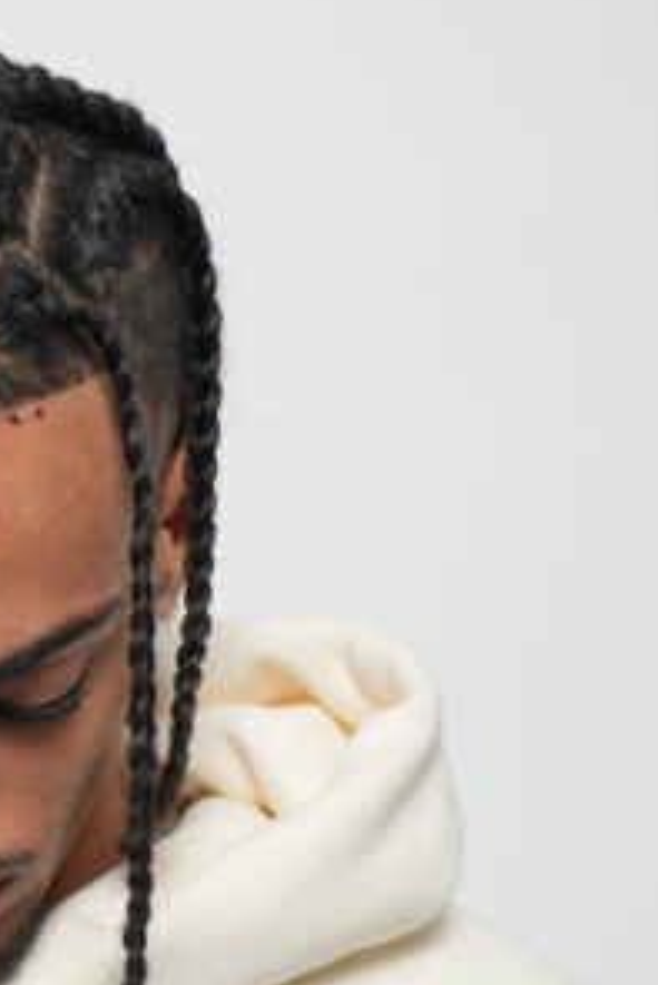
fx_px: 3231
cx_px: -129
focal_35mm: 118
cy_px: 881
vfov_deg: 17.1
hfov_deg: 11.4
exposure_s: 1/200
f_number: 4
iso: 640
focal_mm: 34
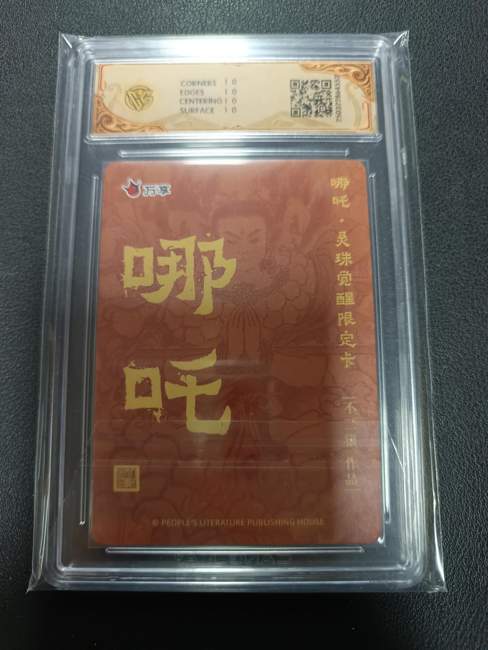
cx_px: 244
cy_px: 325
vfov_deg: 71.6
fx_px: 451
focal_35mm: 24
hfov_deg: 56.8
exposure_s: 1/50
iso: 1080
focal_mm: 5.31
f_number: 1.7
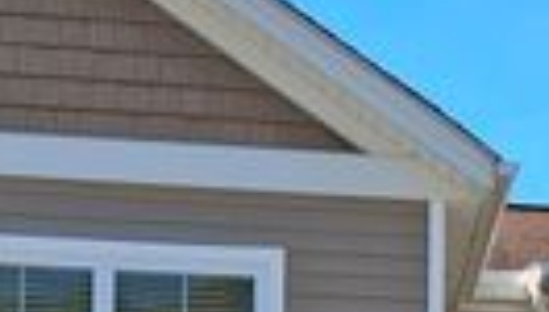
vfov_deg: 8.2
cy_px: 570
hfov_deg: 14.6
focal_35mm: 143
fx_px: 2087
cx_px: 632
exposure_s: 1/323
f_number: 1.8
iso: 25
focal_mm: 3.98
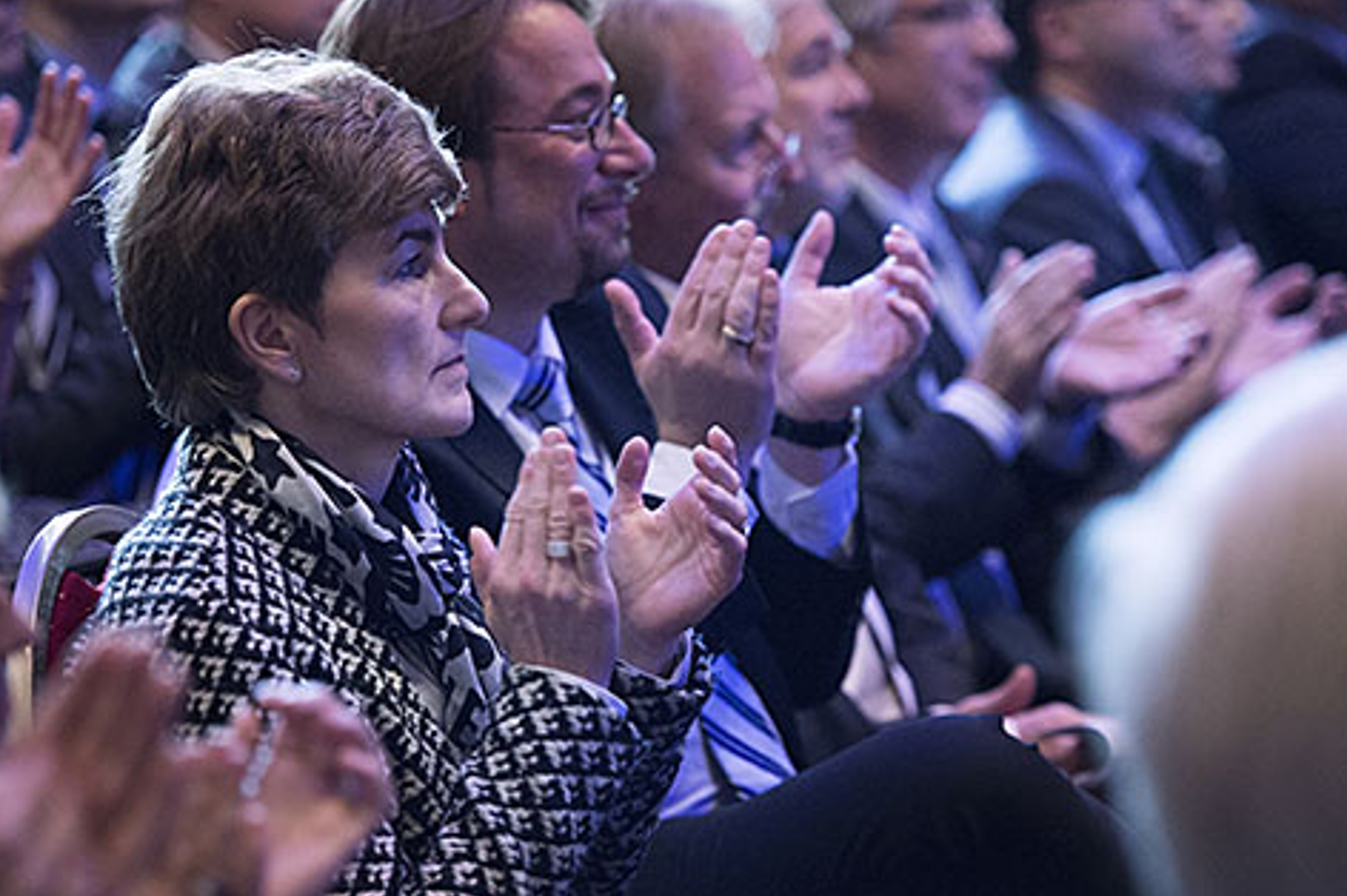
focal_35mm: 172
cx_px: 685
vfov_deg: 8.0
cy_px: 471
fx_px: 6431
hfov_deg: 12.0
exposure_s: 1/160
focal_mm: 140
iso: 3200
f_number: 2.8
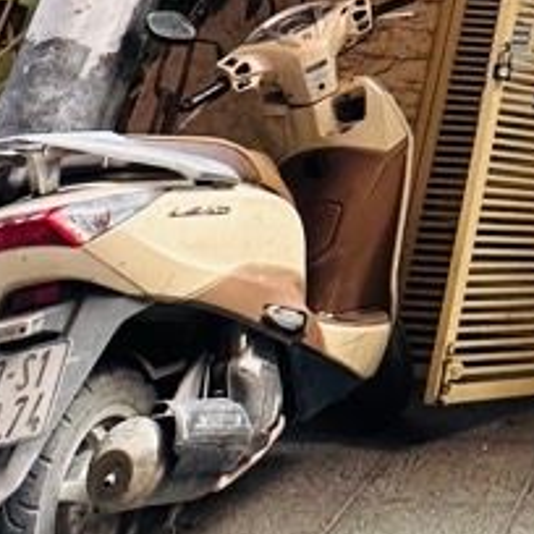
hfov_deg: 22.3
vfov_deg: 19.7
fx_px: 1082
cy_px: -450
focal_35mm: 62
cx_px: 825
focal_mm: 2.22
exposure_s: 1/99
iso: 250
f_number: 2.2
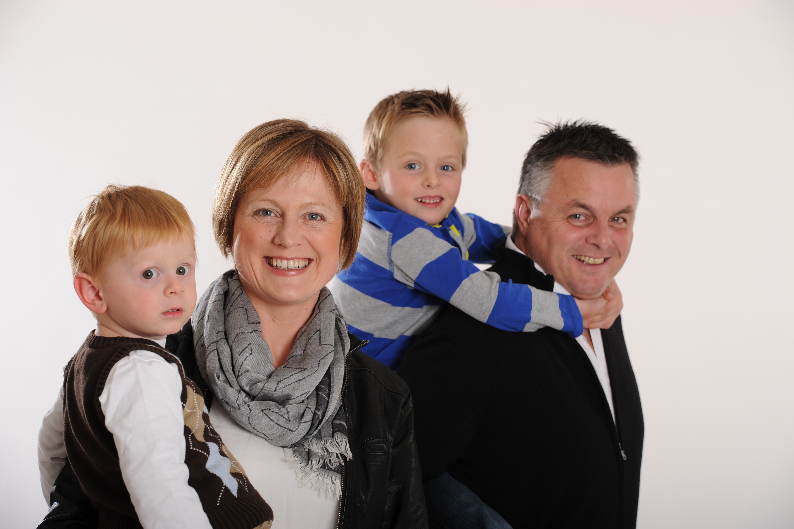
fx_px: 2755
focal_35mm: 125
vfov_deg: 11.0
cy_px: 264
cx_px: 397
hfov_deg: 16.4
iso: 200
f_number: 6.3
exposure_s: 1/200
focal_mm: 125
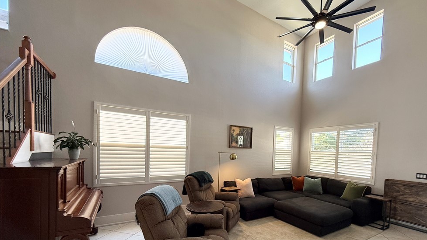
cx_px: 223
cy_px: 158
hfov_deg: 99.3
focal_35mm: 16
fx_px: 181
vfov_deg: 65.5
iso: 160
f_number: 2.2
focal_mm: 2.22
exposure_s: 1/120
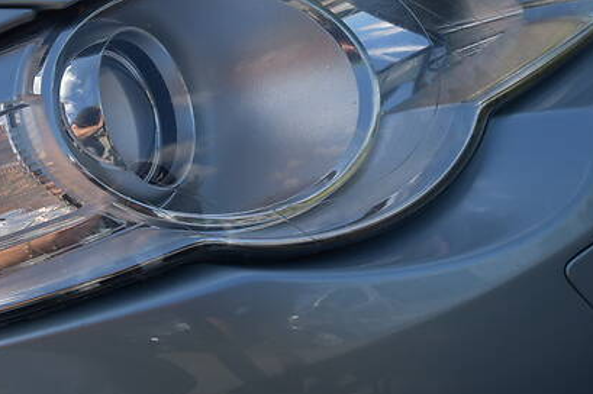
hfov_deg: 41.8
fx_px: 774
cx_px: 241
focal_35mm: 47
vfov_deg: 27.7
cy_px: 49
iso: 200
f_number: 9
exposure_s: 1/320
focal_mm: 24
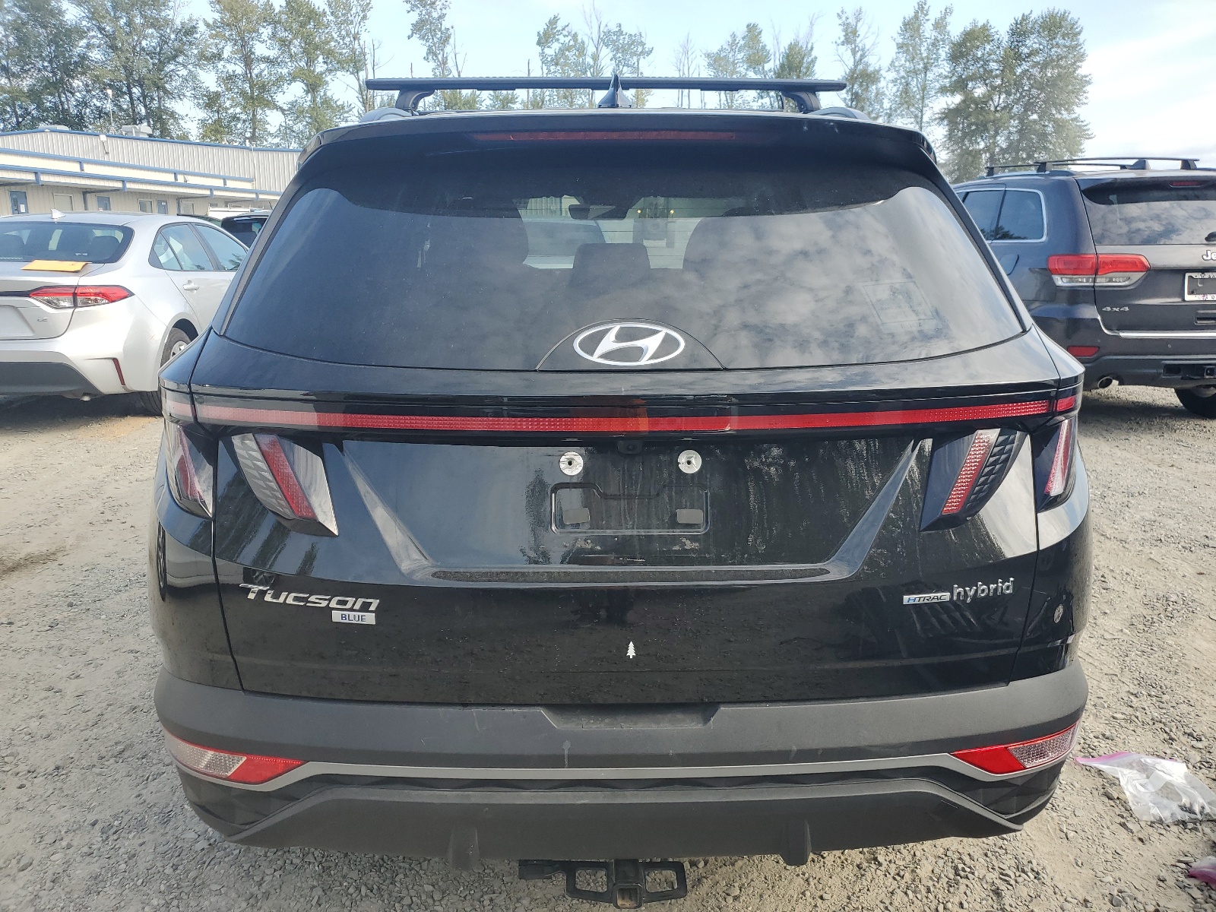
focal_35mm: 26
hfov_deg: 67.3
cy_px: 456
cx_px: 608
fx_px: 913
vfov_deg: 53.1
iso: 50
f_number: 1.5
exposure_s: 1/1000
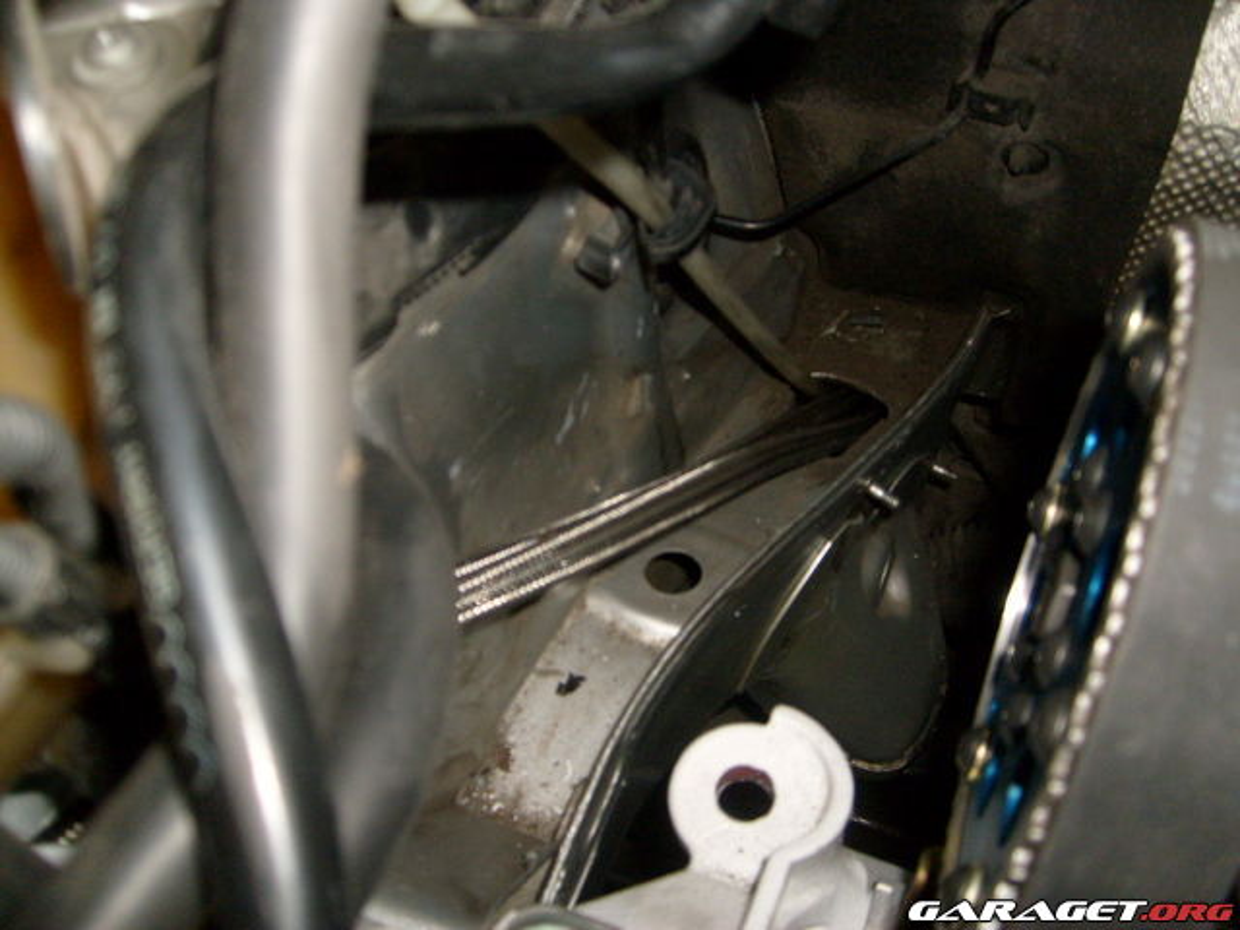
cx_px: 620
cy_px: 465
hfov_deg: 52.6
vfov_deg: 40.7
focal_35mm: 35
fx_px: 1254
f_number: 2.8
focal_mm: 5.8
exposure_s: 1/45
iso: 100
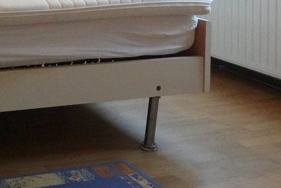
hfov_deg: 26.1
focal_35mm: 71
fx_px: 554
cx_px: -35
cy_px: -75
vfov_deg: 17.6
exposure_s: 1/320
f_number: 2.8
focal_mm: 9
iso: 2500
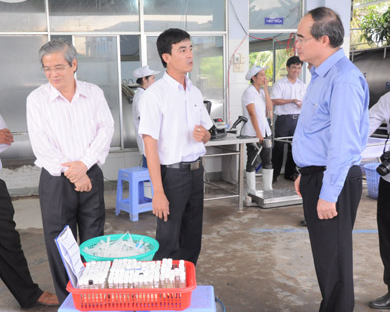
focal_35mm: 45
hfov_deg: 40.9
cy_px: 156
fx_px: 519
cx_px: 152
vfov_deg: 33.4
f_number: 10
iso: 1400
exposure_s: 1/30
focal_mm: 26
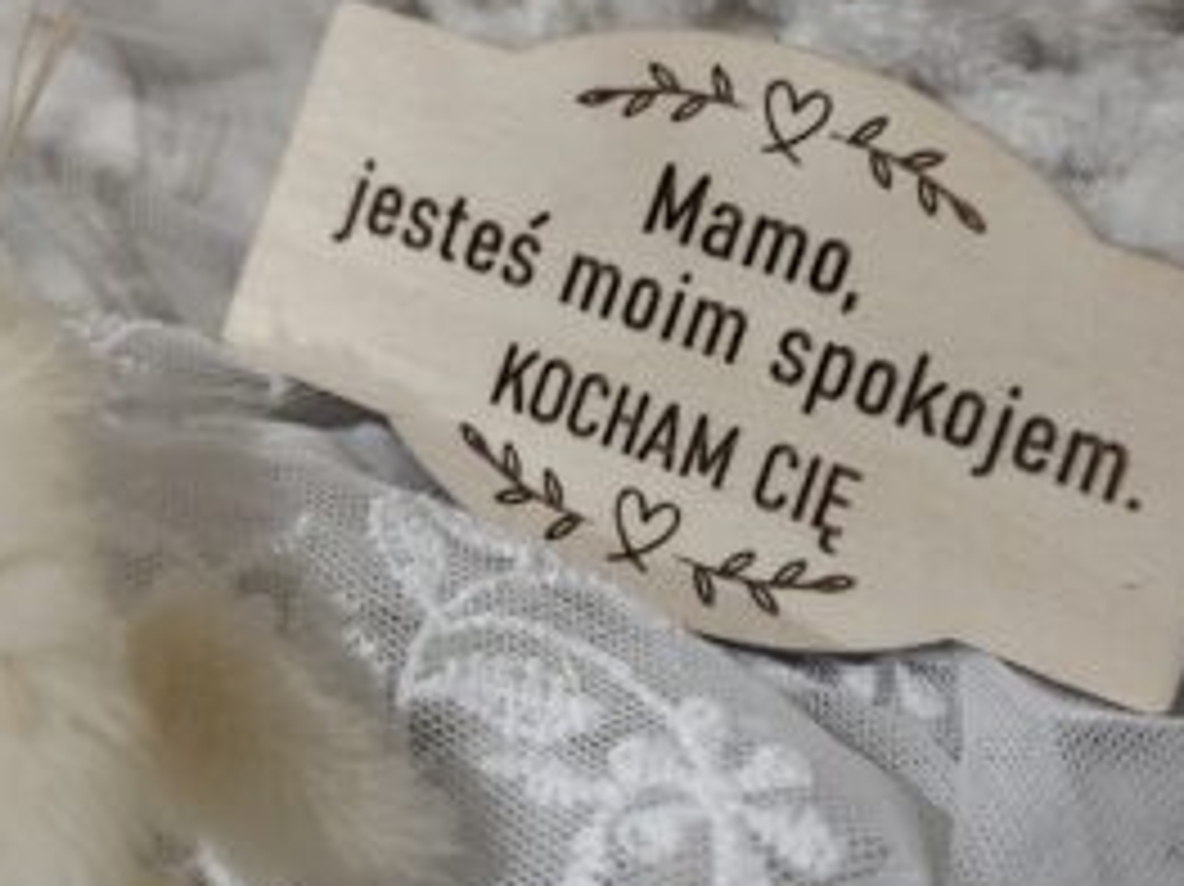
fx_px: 1197
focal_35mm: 35
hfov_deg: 52.5
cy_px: 337
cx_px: 657
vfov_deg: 40.4
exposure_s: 1/50
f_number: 1.8
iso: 559
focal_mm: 5.56
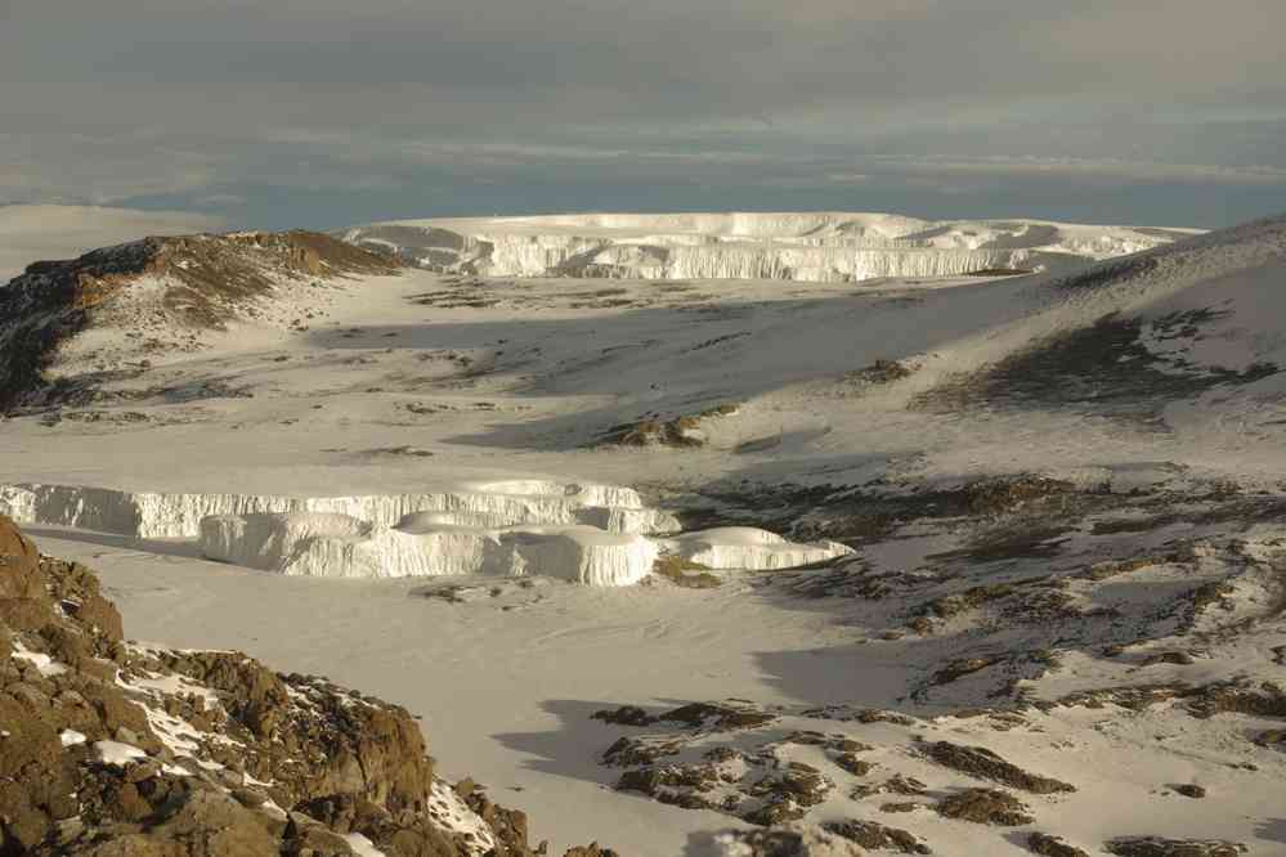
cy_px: 428
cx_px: 643
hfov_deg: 31.2
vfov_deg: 21.1
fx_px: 2304
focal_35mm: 64
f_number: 9.5
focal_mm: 43
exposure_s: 1/250
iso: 100
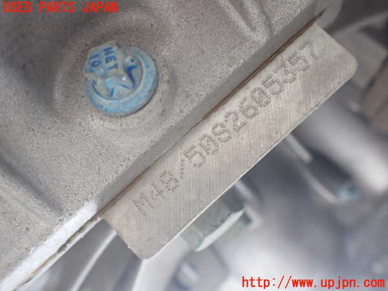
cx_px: 194
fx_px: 336
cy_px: 146
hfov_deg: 60.0
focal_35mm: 30
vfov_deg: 46.8
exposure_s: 1/125
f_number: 2.3
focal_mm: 5.4
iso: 640
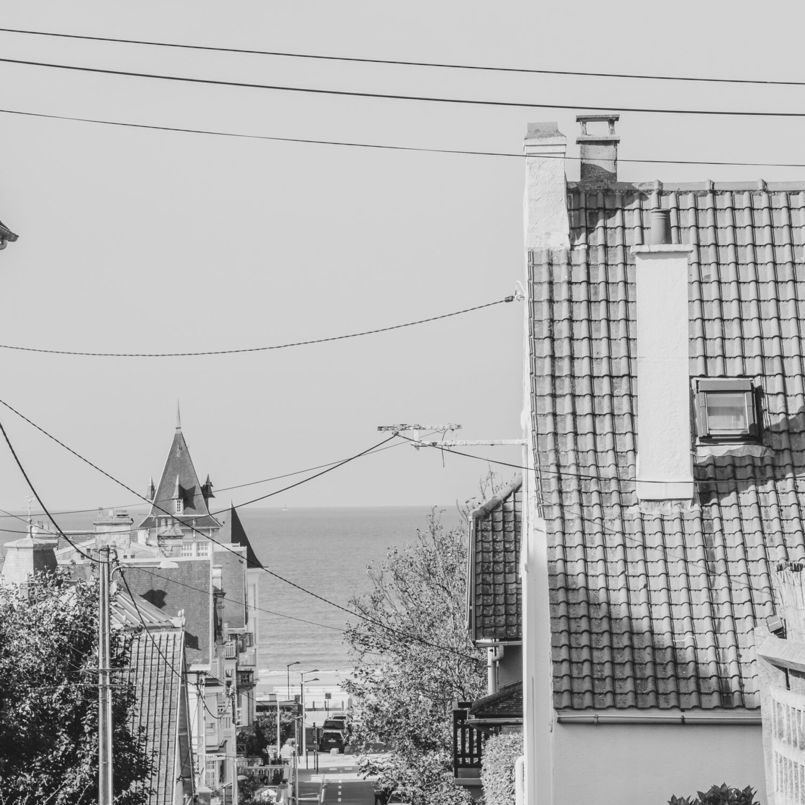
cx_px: 317
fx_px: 4104
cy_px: 481
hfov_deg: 11.2
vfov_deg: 11.2
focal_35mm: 156
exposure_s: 1/250
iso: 200
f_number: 9
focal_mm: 52
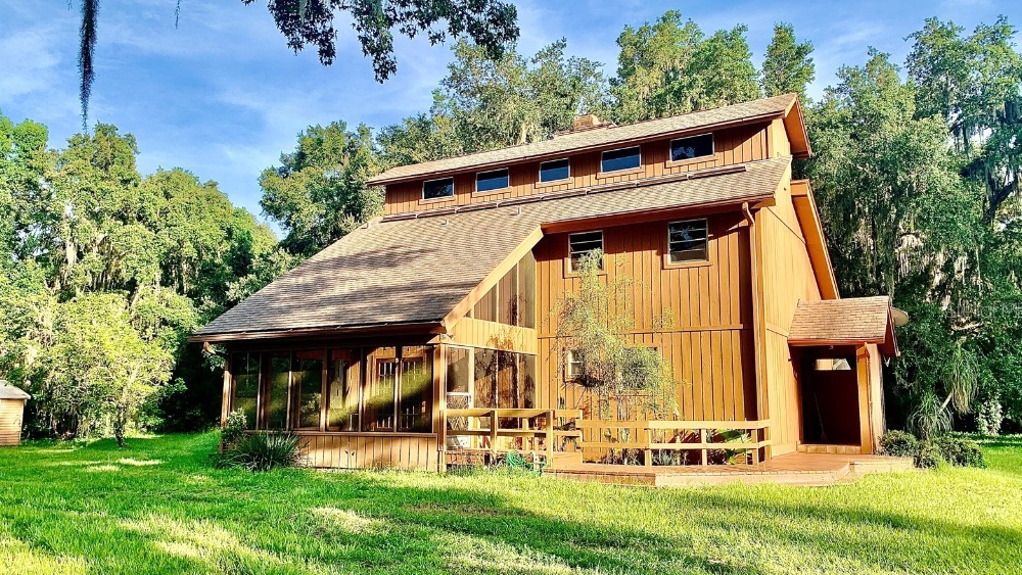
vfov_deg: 40.2
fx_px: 786
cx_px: 518
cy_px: 309
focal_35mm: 29
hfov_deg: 66.1
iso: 25
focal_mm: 4.25
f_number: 1.8
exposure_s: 1/789
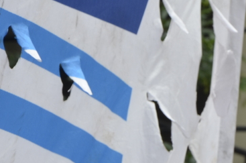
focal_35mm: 418
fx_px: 2850
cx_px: 411
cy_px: 283
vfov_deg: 3.3
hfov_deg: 4.9
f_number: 10
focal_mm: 80
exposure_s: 1/125
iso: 200
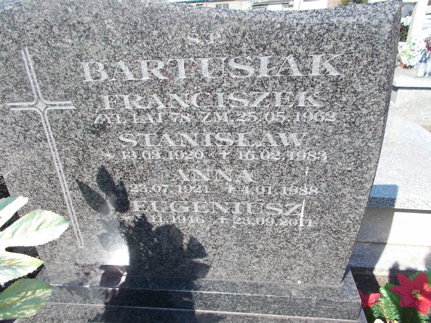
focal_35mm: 26
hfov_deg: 67.3
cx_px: 216
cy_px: 162
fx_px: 324
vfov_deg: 53.1
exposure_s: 1/500
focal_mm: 4.6
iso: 80
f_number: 3.2
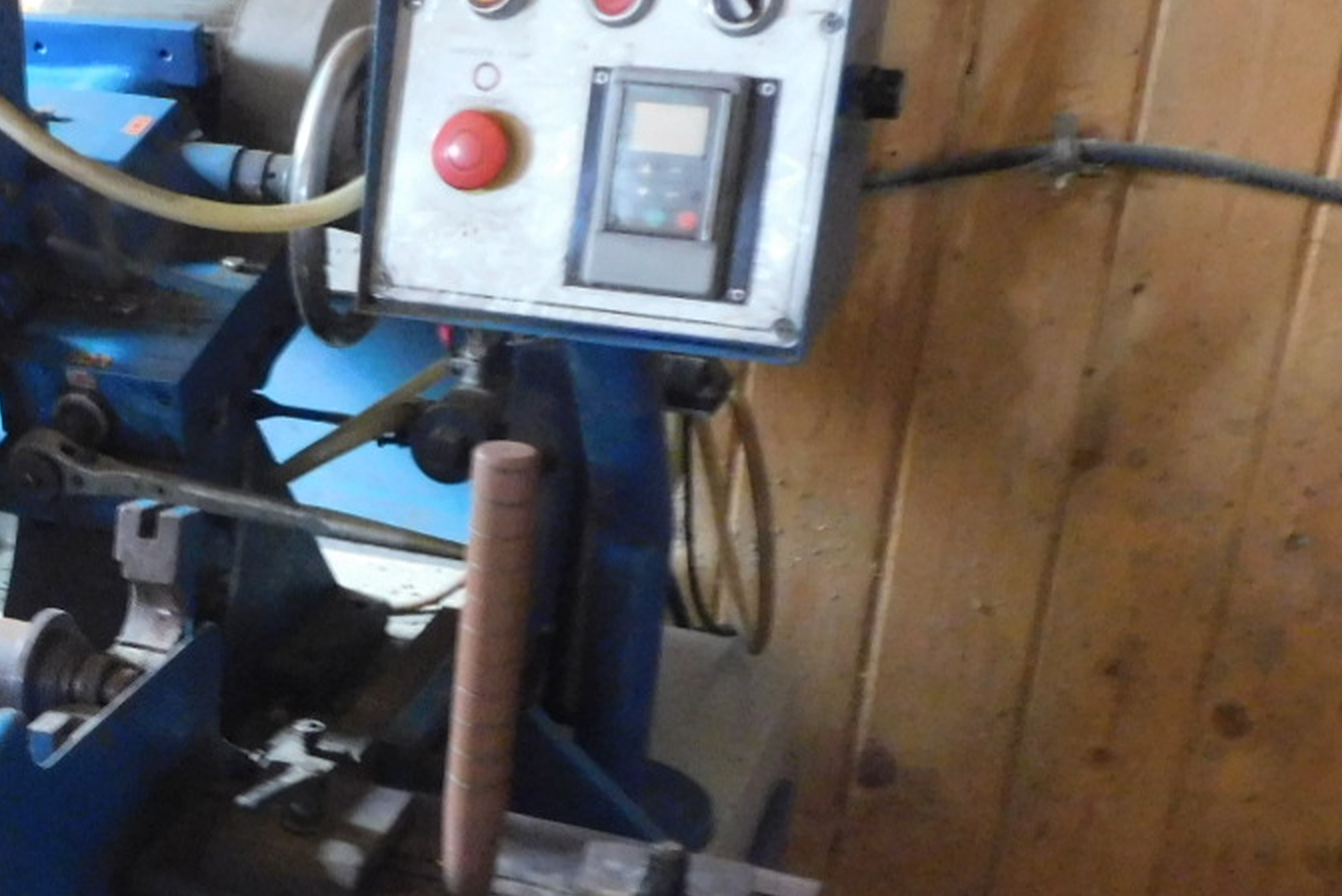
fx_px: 2126
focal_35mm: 57
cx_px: 18
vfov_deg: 23.5
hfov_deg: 32.4
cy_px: 694
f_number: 3
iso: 800
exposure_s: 1/4
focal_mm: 4
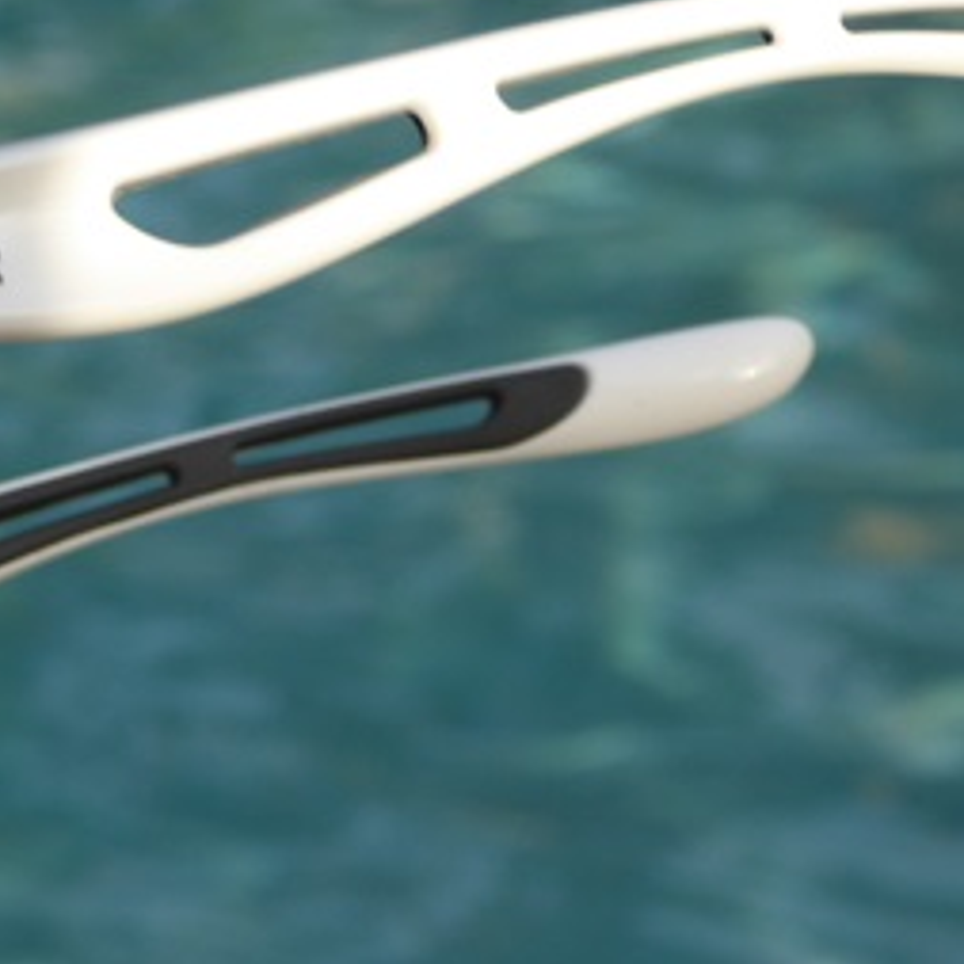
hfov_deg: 7.4
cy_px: 282
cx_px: 339
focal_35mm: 235
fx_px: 7404
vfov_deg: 7.4
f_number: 5
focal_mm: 17.5
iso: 80
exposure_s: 1/100
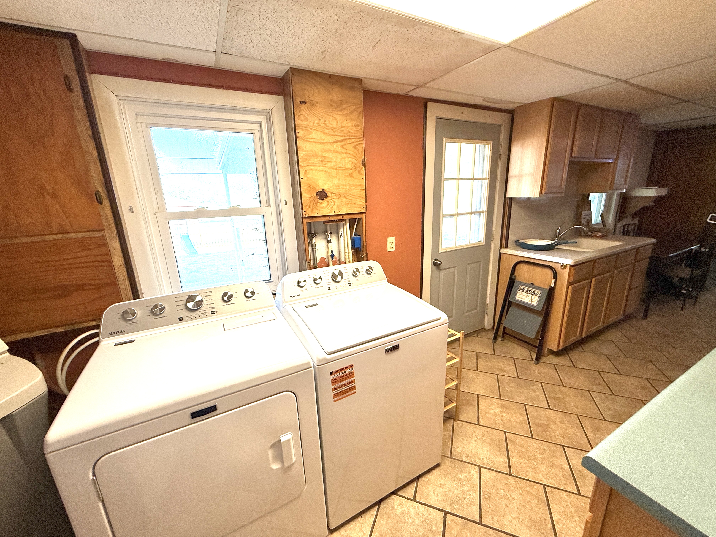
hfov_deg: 102.1
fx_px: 290
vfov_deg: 85.7
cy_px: 268
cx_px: 358
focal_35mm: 14
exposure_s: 1/120
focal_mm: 2.22
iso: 100
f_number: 2.2
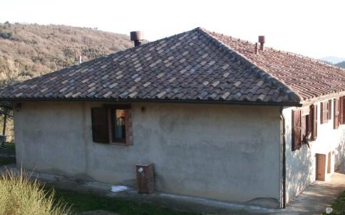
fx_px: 432
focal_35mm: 46
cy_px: 127
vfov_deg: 27.9
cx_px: 186
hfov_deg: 43.5
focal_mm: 6.3
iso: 100
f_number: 2.9
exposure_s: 1/320
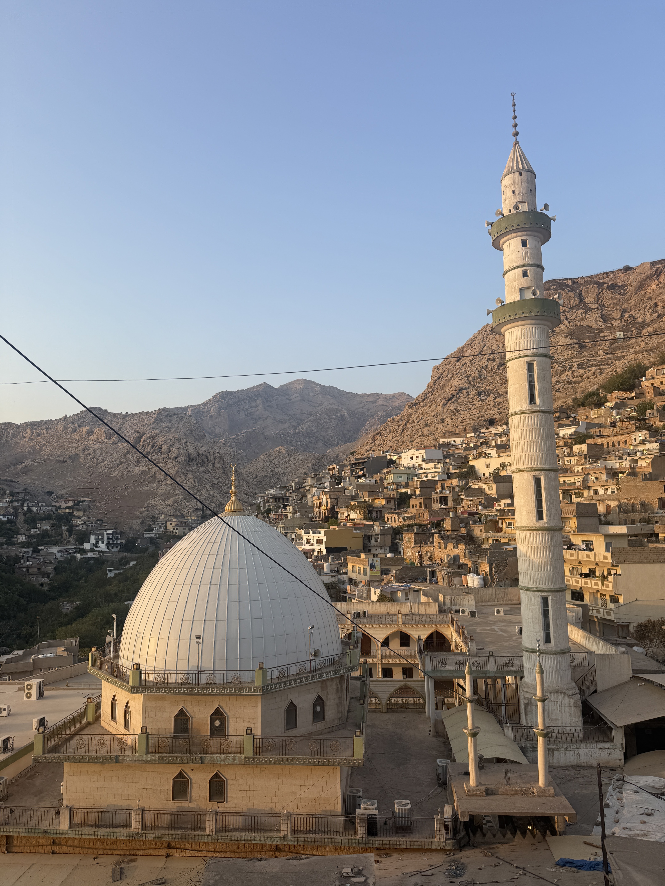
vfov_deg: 71.6
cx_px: 332
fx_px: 615
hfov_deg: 56.8
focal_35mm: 24
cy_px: 443
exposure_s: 1/1211
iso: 80
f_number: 1.78
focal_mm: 6.76
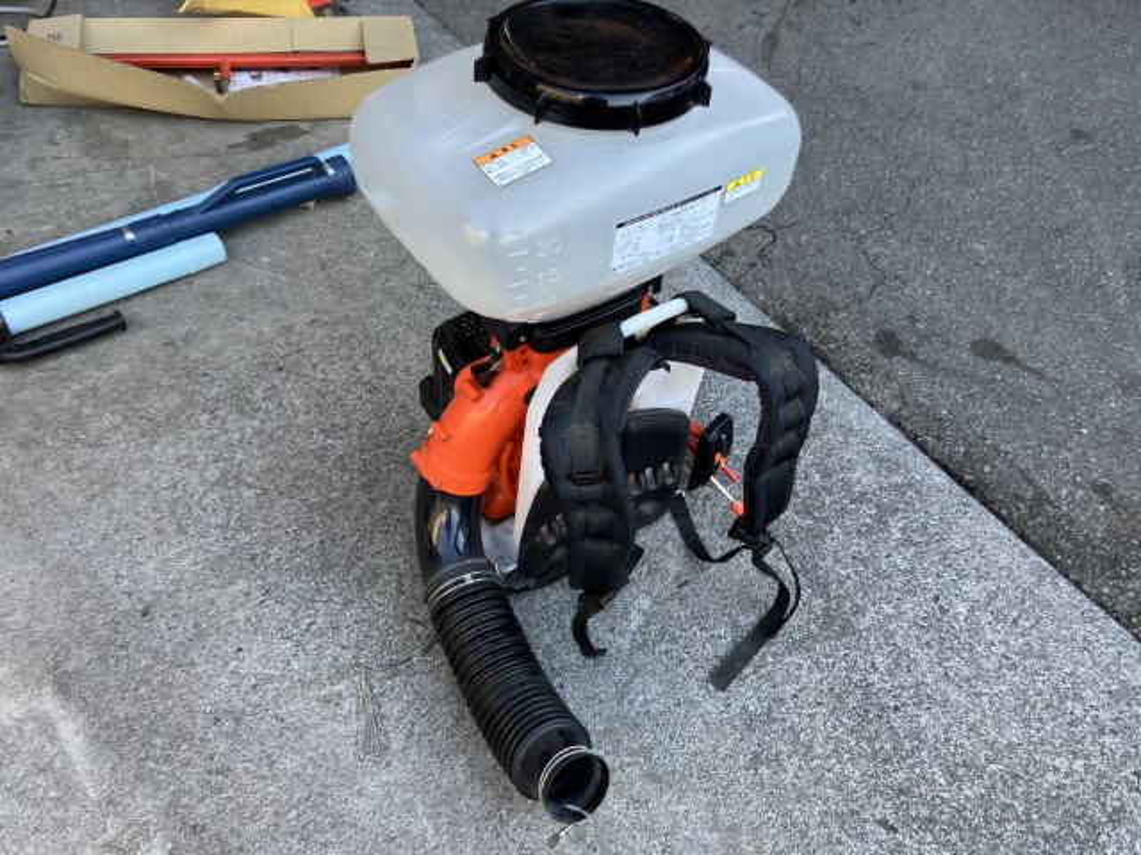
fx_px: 923
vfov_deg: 49.7
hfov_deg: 63.4
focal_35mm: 28
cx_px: 570
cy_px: 428
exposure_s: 1/121
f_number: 1.8
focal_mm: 3.99
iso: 50
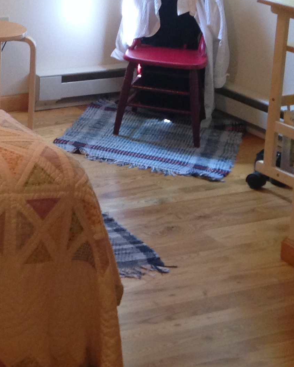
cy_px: -2
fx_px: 1088
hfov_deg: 14.5
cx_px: -124
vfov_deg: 18.7
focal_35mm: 100
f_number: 2.4
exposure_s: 1/20
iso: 125
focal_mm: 4.12
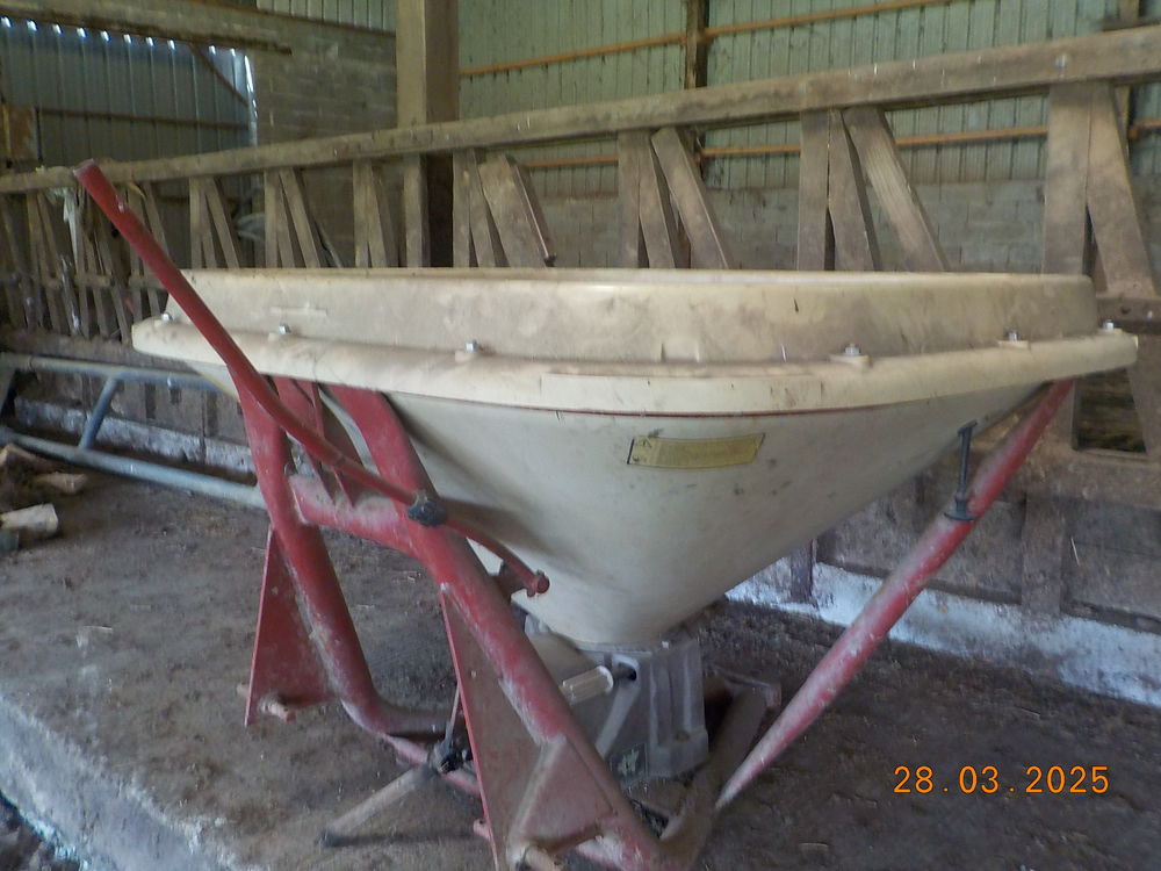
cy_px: 436
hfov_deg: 60.0
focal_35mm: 30
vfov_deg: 46.8
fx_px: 1006
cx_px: 580
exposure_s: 1/30
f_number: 3.3
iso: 220
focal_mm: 4.1
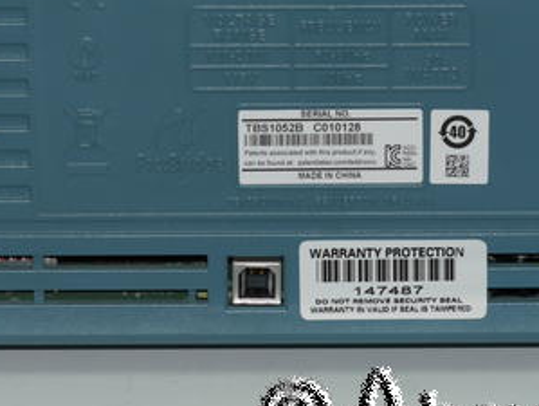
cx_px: 337
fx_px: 5831
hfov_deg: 5.3
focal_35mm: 374
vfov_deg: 4.0
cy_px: 198
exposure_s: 1/60
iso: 400
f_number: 11
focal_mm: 140
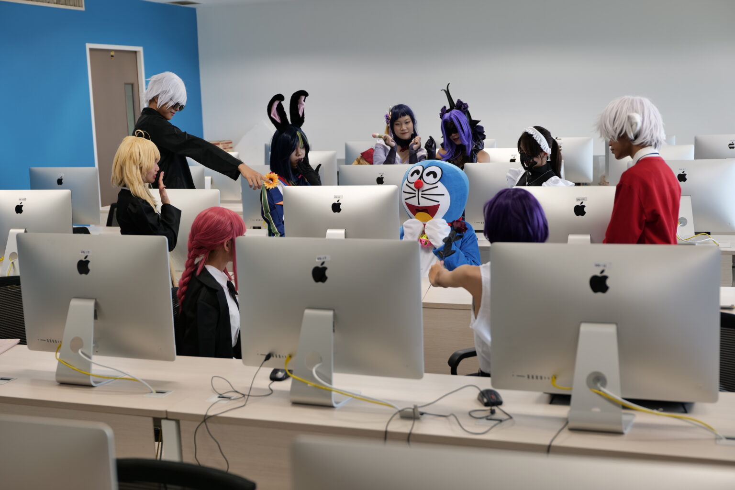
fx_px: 939
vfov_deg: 29.2
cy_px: 245
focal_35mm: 46
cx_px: 368
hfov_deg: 42.7
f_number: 2.8
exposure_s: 1/15
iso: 100
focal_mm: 46
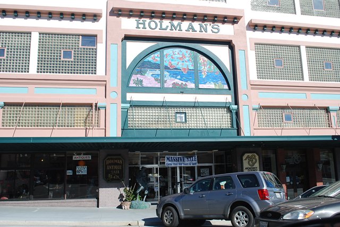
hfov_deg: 57.2
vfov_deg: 40.0
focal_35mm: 33
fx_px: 312
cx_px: 170
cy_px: 114
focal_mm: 22
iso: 100
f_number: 8
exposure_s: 1/250
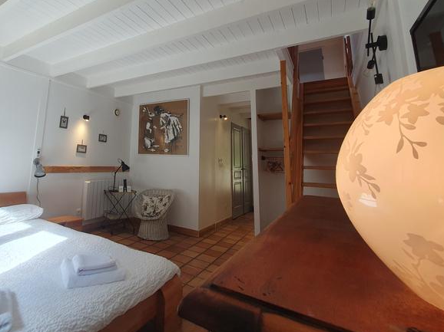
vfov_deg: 70.0
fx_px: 231
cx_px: 159
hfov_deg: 85.6
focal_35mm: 18
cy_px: 118
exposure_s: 1/100
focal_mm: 1.8
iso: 64
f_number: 2.2
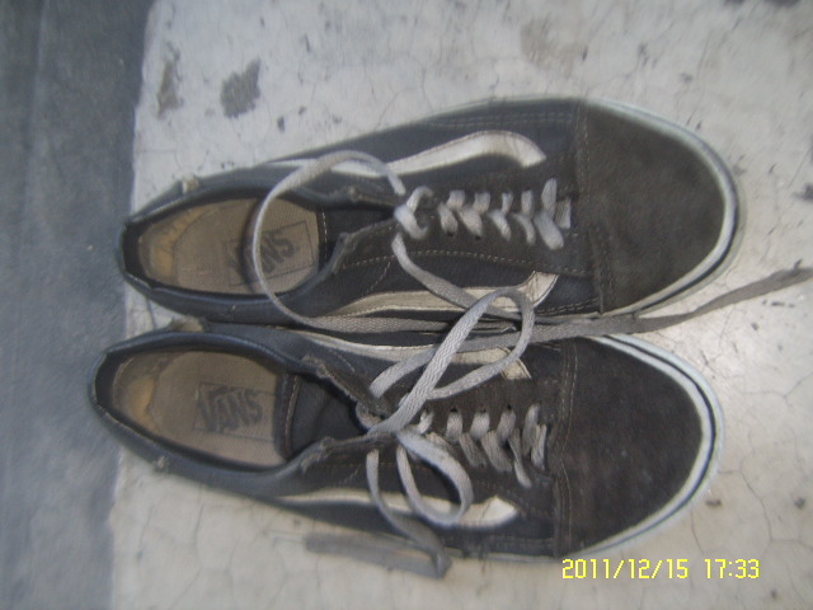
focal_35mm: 38
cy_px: 305
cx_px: 406
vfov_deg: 37.7
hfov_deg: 49.0
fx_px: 892
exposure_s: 1/30
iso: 100
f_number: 2.8
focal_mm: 7.8
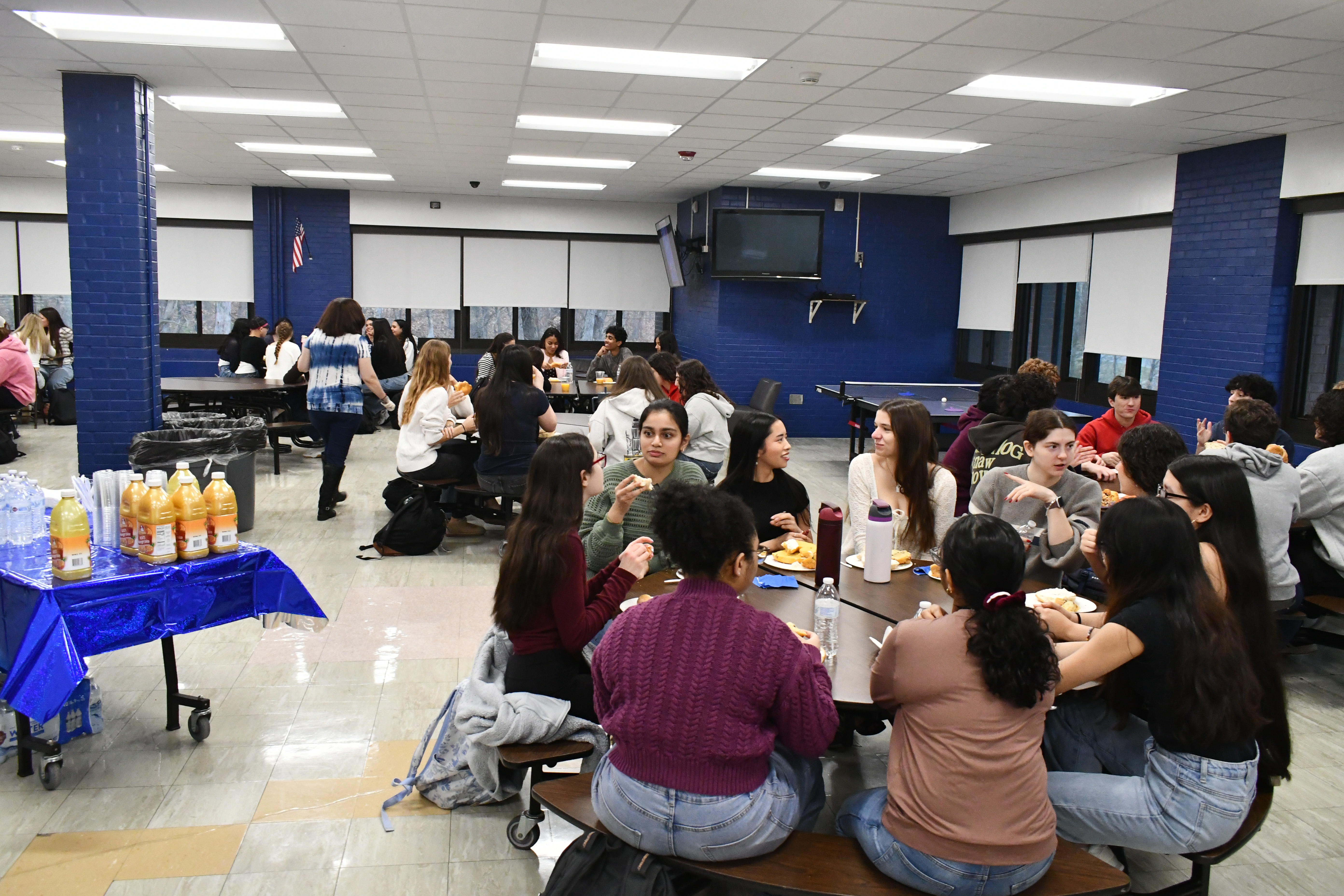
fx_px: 1120
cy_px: 448
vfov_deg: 43.6
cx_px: 672
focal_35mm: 30
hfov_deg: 61.9
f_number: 6.3
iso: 4000
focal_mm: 20
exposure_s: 1/160
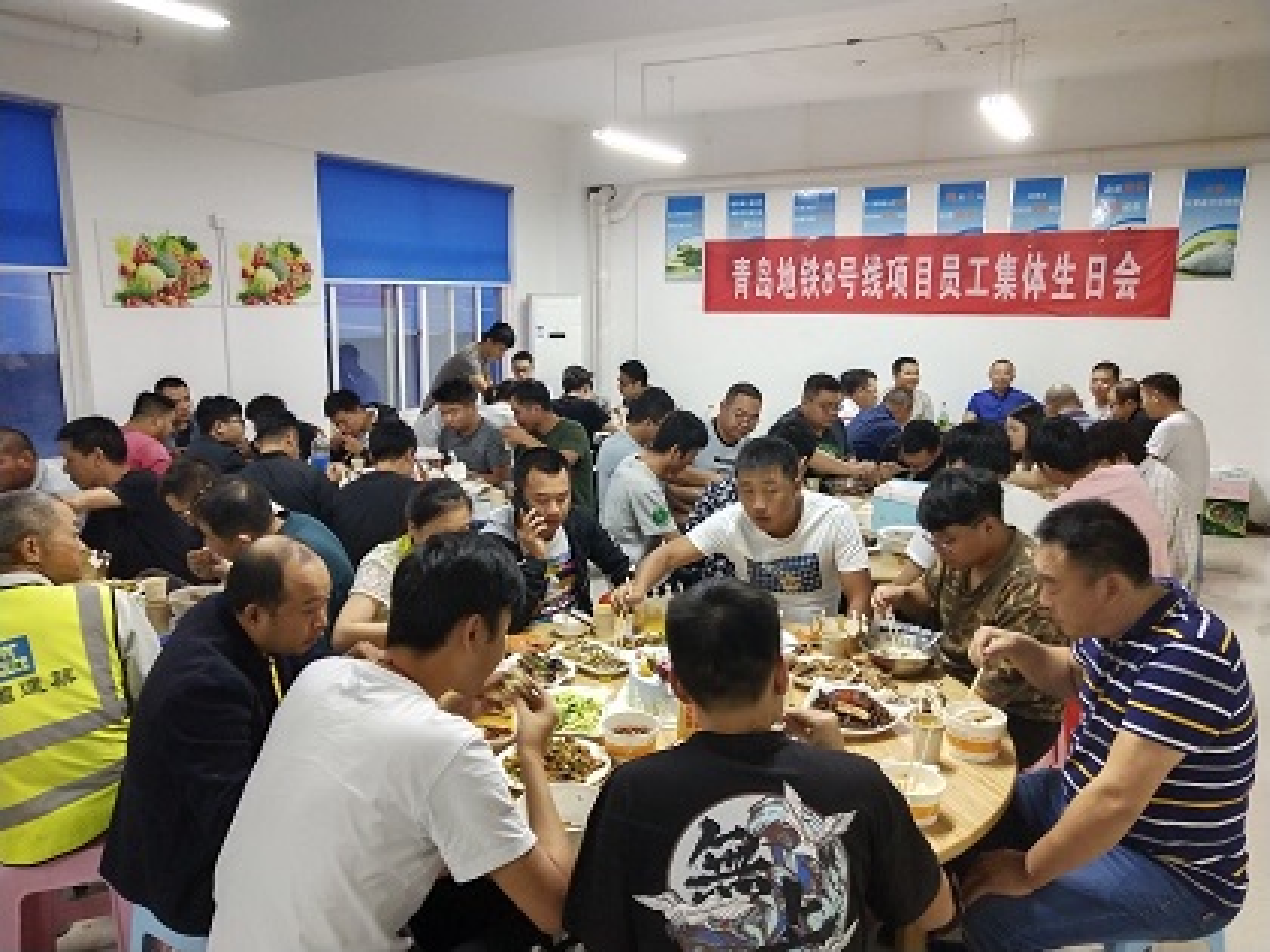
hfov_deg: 60.0
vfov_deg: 46.8
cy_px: 476
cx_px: 635
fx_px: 1101
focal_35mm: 30
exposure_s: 1/33.3
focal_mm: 3.95
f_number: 1.8
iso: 317
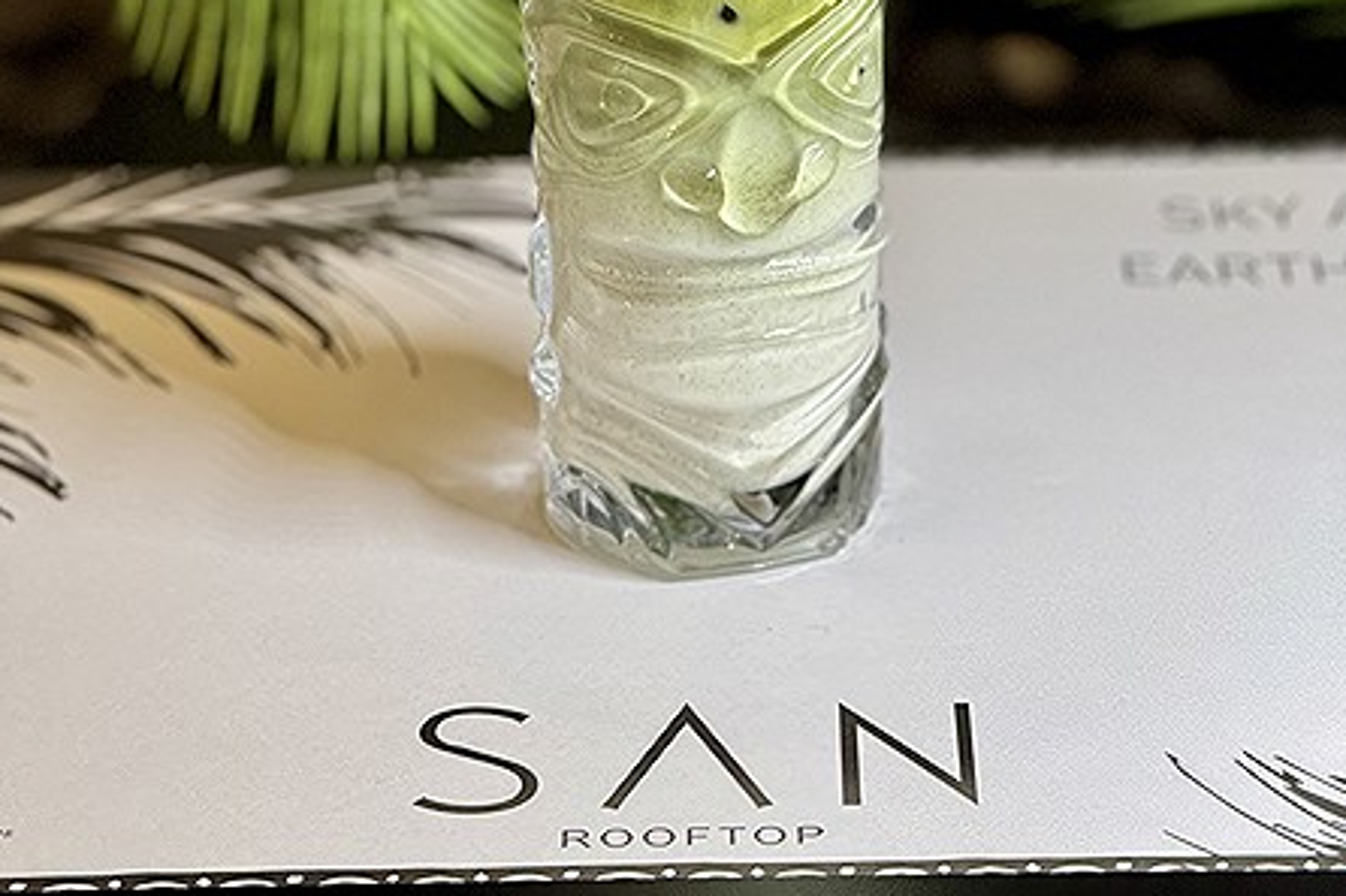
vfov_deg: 8.1
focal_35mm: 168
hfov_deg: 12.2
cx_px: 670
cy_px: 0
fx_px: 6279
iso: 320
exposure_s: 1/59
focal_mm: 15.66
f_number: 2.8
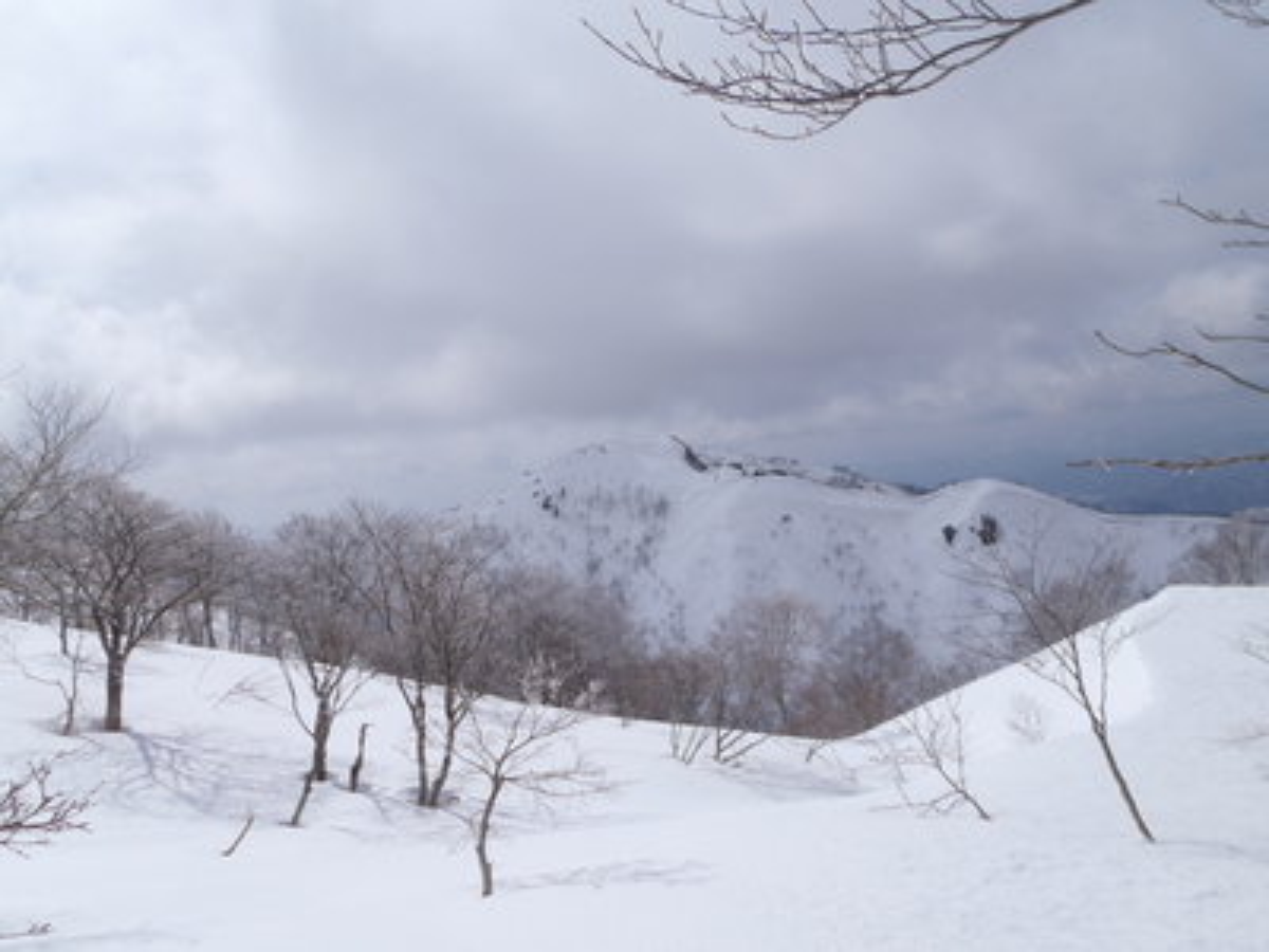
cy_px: 476
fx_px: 1026
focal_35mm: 28
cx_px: 634
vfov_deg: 49.7
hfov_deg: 63.4
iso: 80
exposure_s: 1/1250
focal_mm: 5
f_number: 5.6
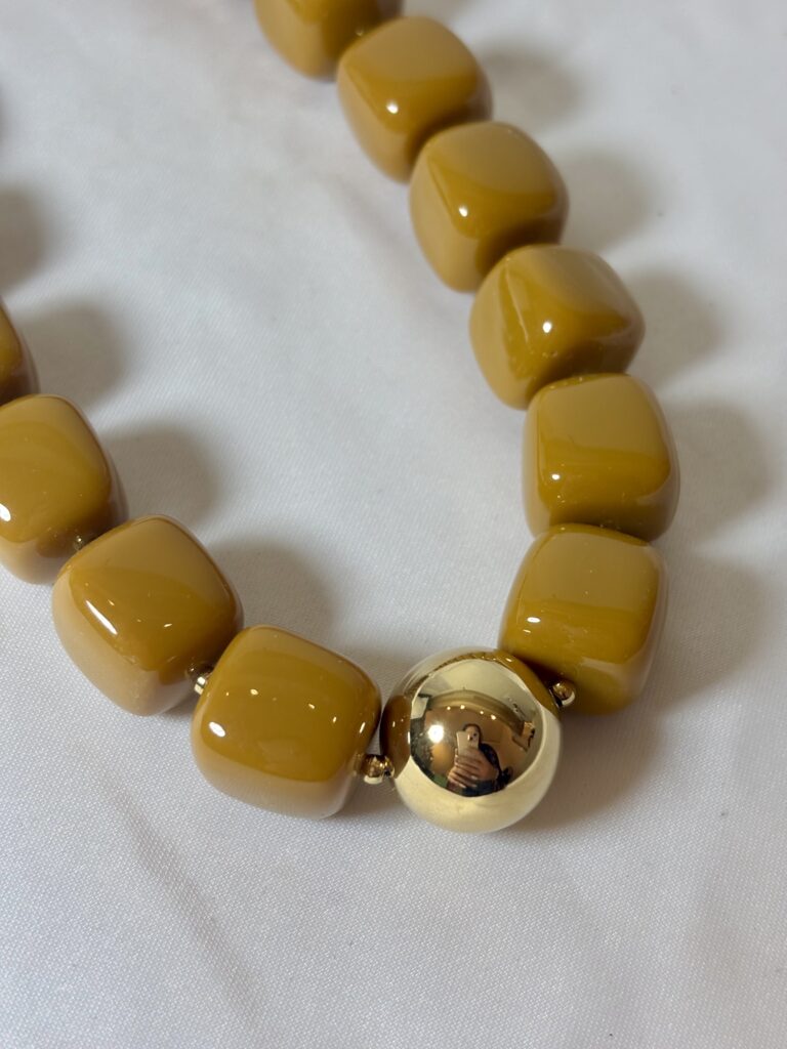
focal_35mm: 52
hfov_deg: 28.0
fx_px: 1576
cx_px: 394
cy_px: 524
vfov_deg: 36.8
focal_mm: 5.96
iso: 25
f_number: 1.6
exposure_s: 1/112
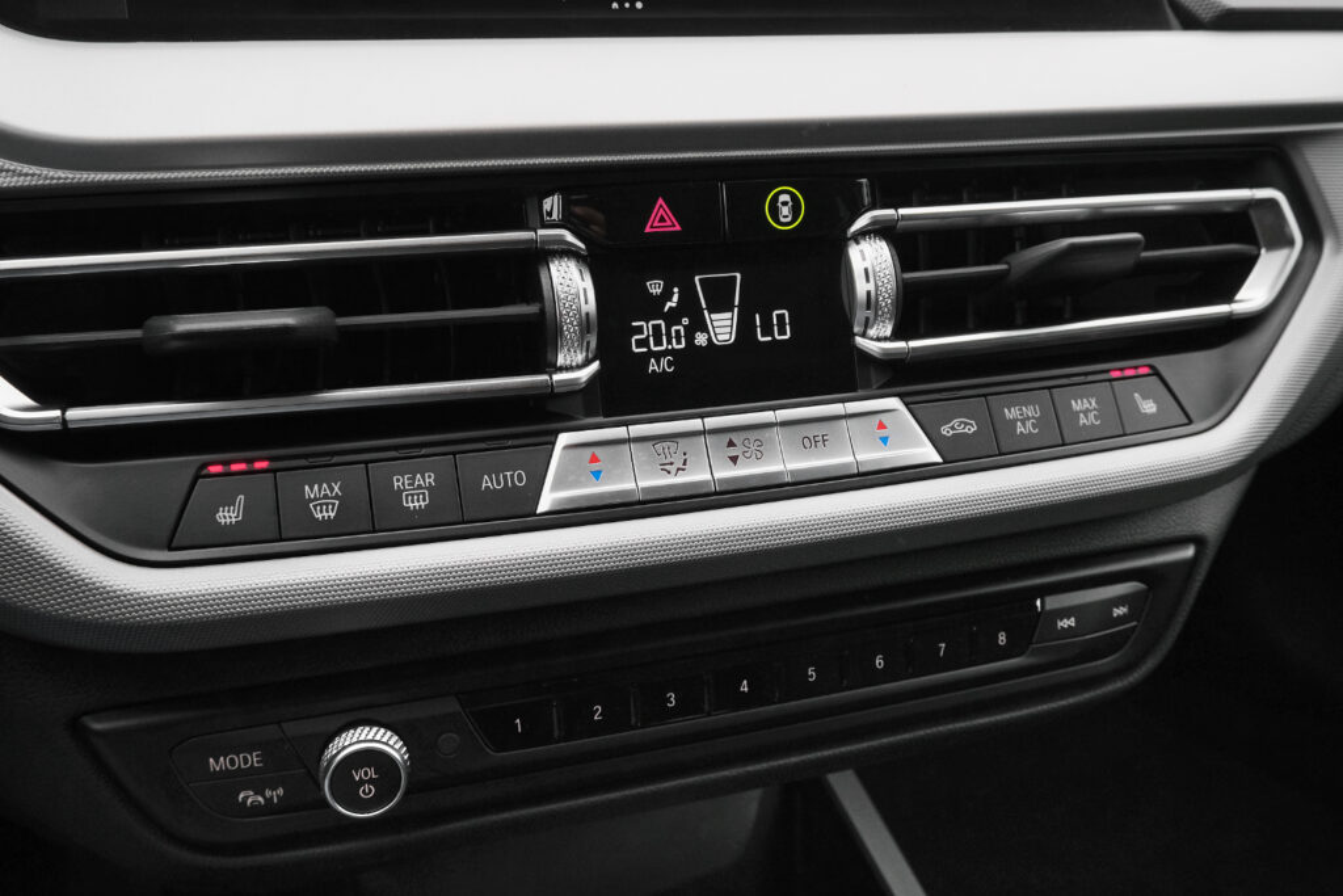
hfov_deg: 61.9
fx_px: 1119
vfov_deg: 43.6
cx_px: 672
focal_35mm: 30
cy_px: 448
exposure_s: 1/160
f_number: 8
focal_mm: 19.7
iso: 2000
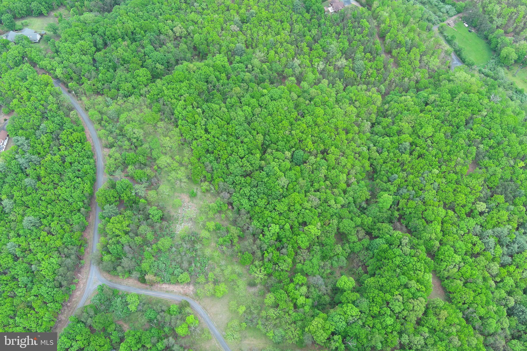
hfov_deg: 63.7
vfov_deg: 45.0
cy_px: 176
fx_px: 424
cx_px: 264
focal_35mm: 29
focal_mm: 10.57
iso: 100
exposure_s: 1/191
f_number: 2.8
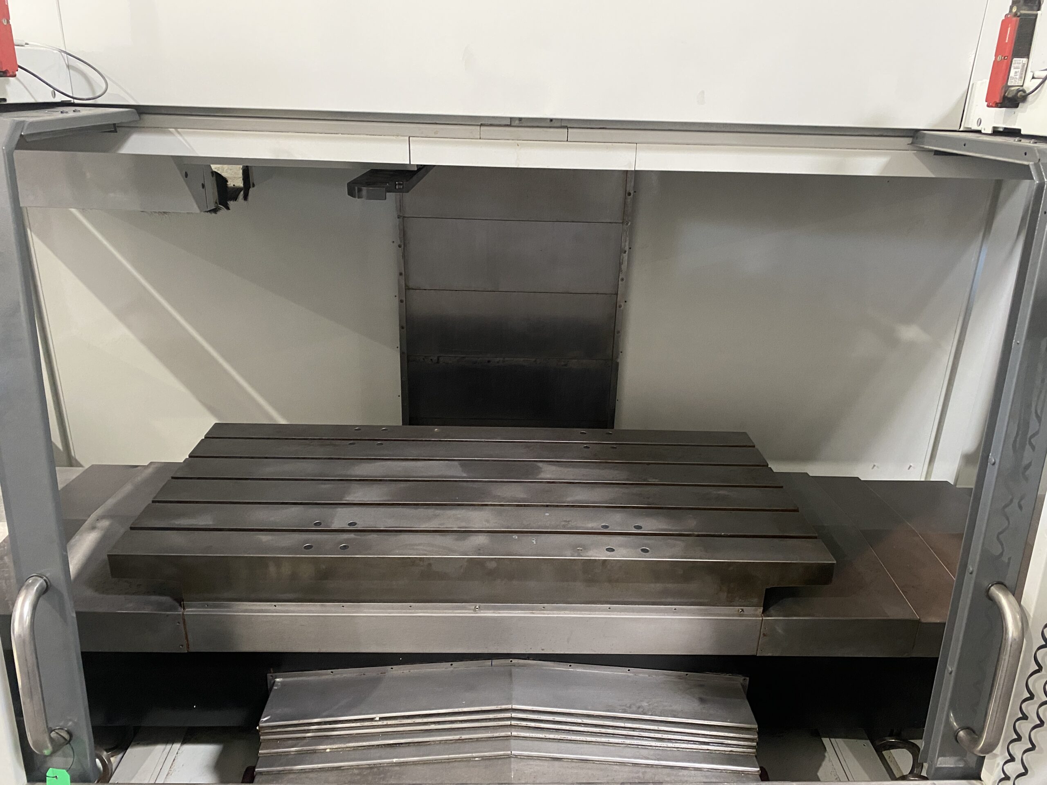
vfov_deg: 53.1
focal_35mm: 26
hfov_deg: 67.3
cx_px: 524
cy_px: 392
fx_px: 786
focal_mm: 4.25
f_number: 1.8
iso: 400
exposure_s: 1/40
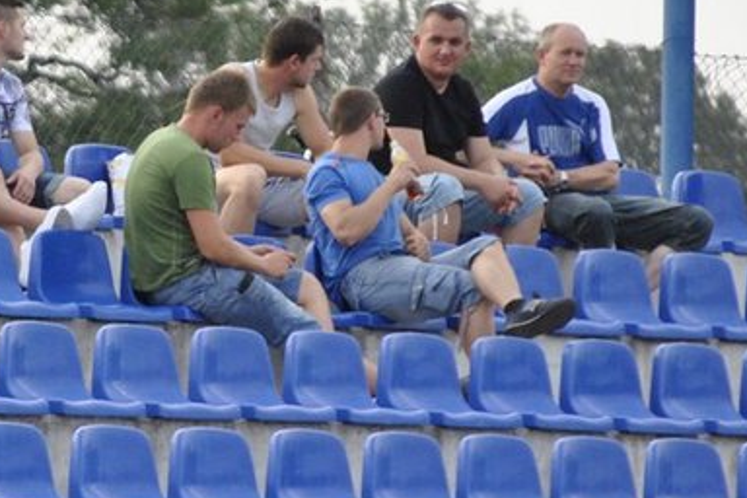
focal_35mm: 508
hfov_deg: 4.1
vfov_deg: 2.7
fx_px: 10540
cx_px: 138
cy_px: 225
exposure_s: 1/500
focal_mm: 200
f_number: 5.6
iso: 800
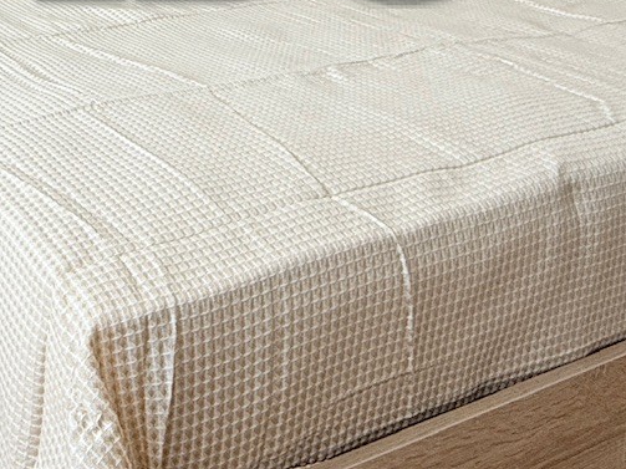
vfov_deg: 23.8
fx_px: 1031
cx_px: 118
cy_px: -63
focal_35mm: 57
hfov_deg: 32.8
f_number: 2.2
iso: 80
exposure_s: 1/99
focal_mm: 2.22
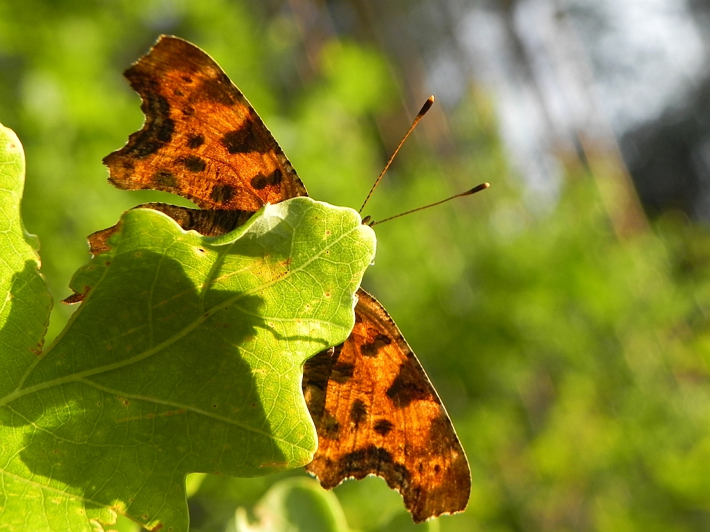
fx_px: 1949
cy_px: 266
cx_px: 355
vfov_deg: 15.6
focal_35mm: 95
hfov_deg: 20.7
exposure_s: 1/174
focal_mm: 16.9
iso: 160
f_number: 5
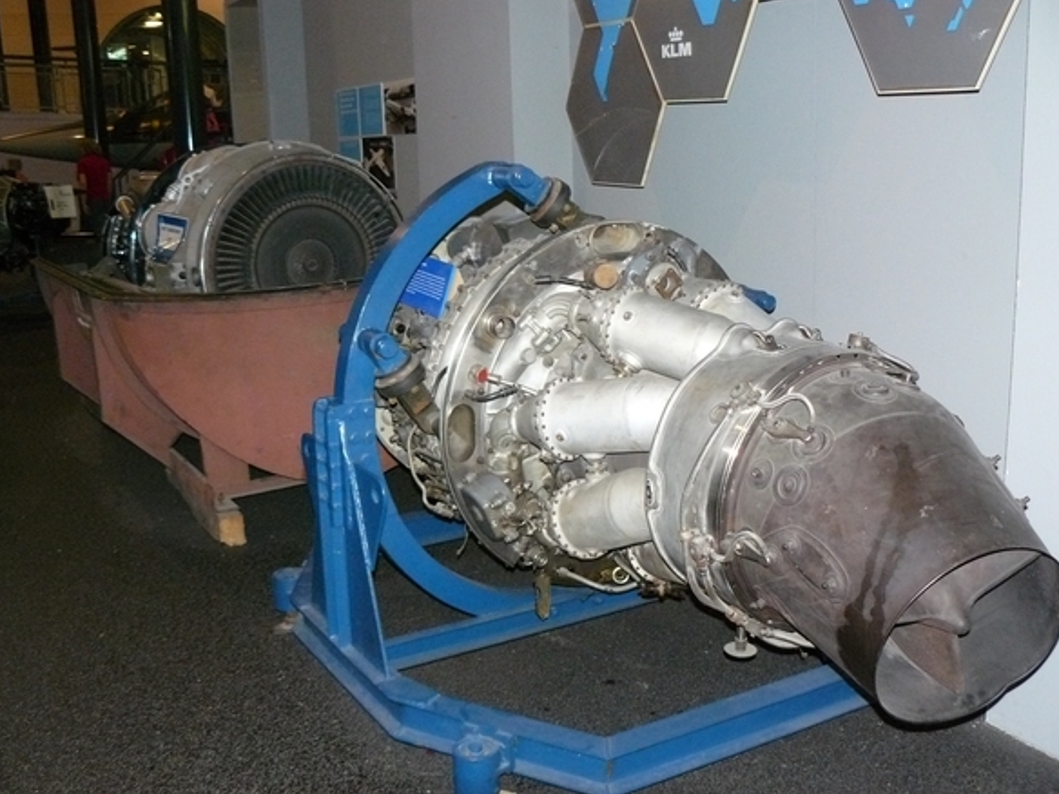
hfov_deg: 50.1
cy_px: 399
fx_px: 1132
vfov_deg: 38.7
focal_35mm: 37
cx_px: 528
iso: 400
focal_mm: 6
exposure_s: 1/30
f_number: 2.8
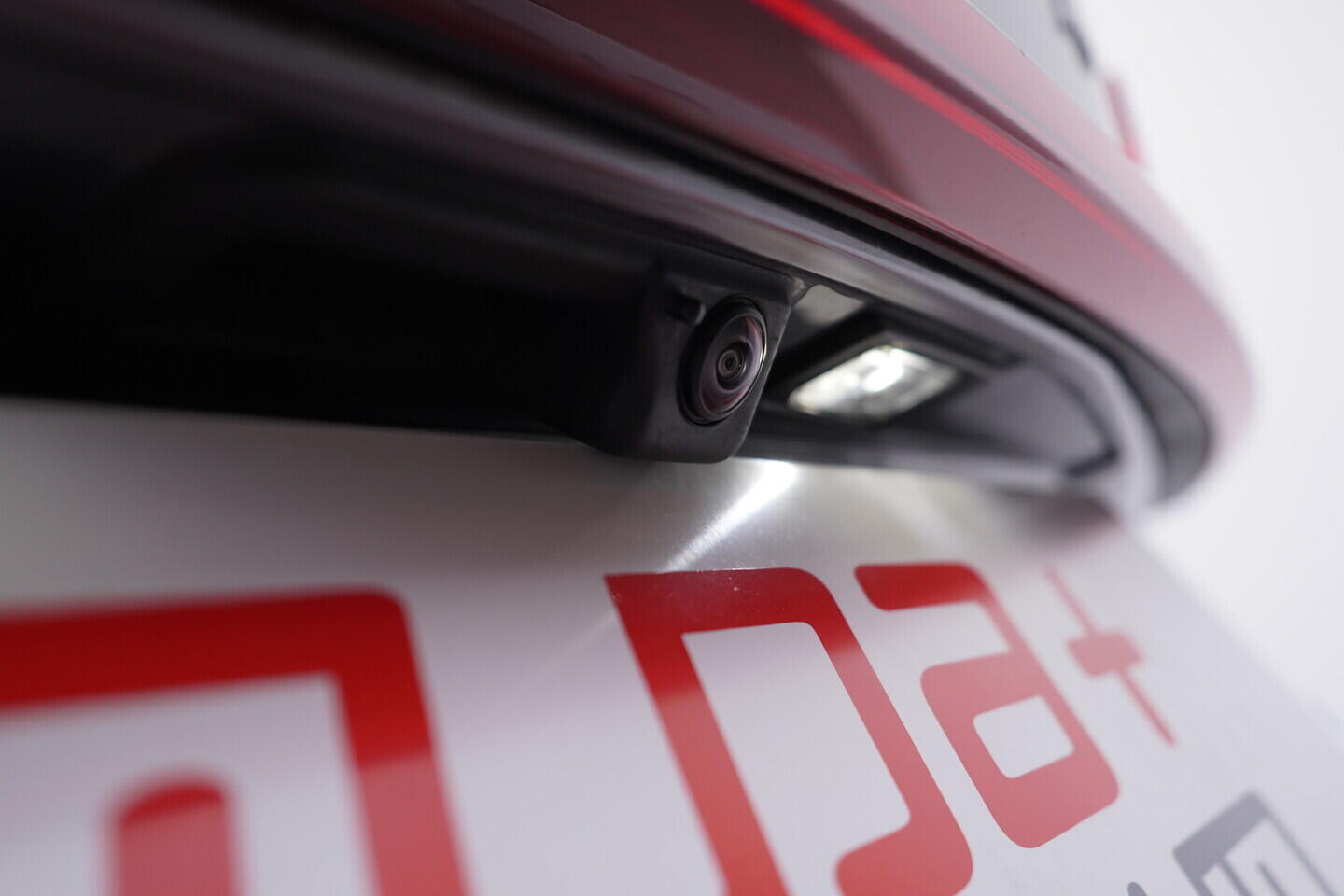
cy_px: 448
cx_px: 672
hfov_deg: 53.1
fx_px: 1344
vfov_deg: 36.9
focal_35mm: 36
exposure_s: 1/60
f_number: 3.5
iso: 125
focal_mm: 24
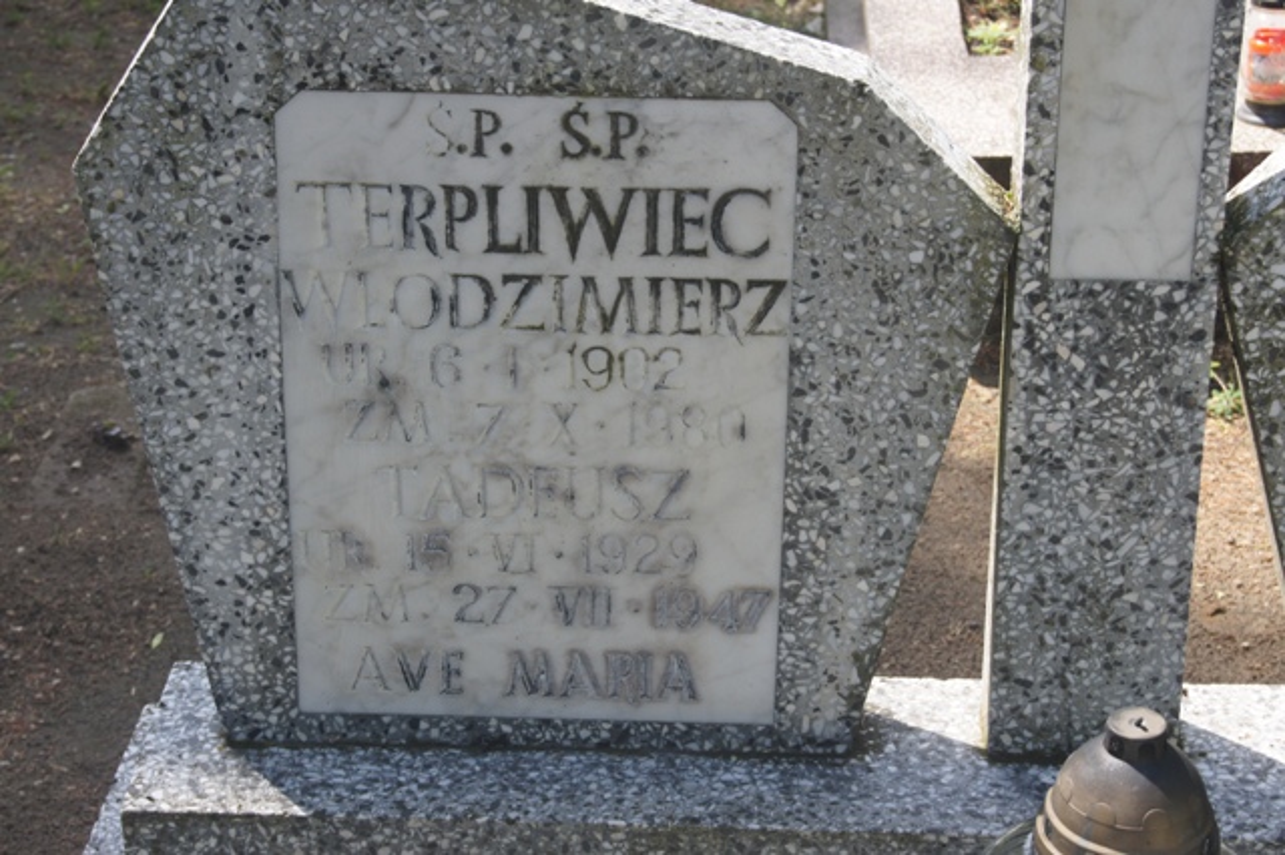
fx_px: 2676
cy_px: 428
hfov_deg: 27.0
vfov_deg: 18.2
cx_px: 642
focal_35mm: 75
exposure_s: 1/125
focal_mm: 50
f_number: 11
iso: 200
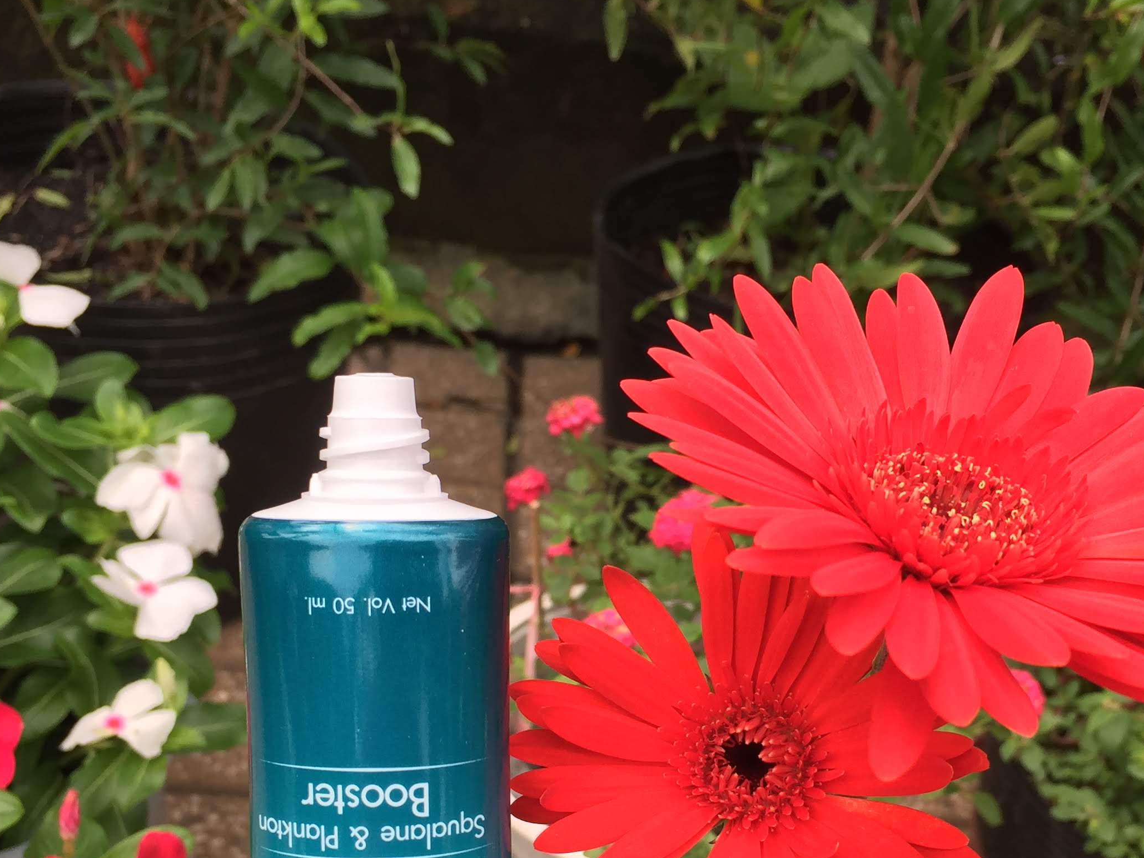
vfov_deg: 30.9
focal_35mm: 46
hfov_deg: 41.2
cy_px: 647
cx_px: 653
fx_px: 1520
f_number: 2.2
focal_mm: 4.15
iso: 32
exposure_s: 1/549
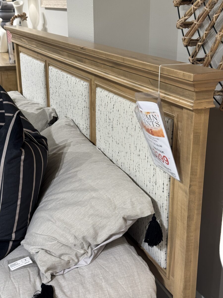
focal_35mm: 48
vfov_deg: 39.7
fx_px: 412
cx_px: 112
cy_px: 149
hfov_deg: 30.3
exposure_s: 1/60
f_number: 1.78
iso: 125
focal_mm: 6.76
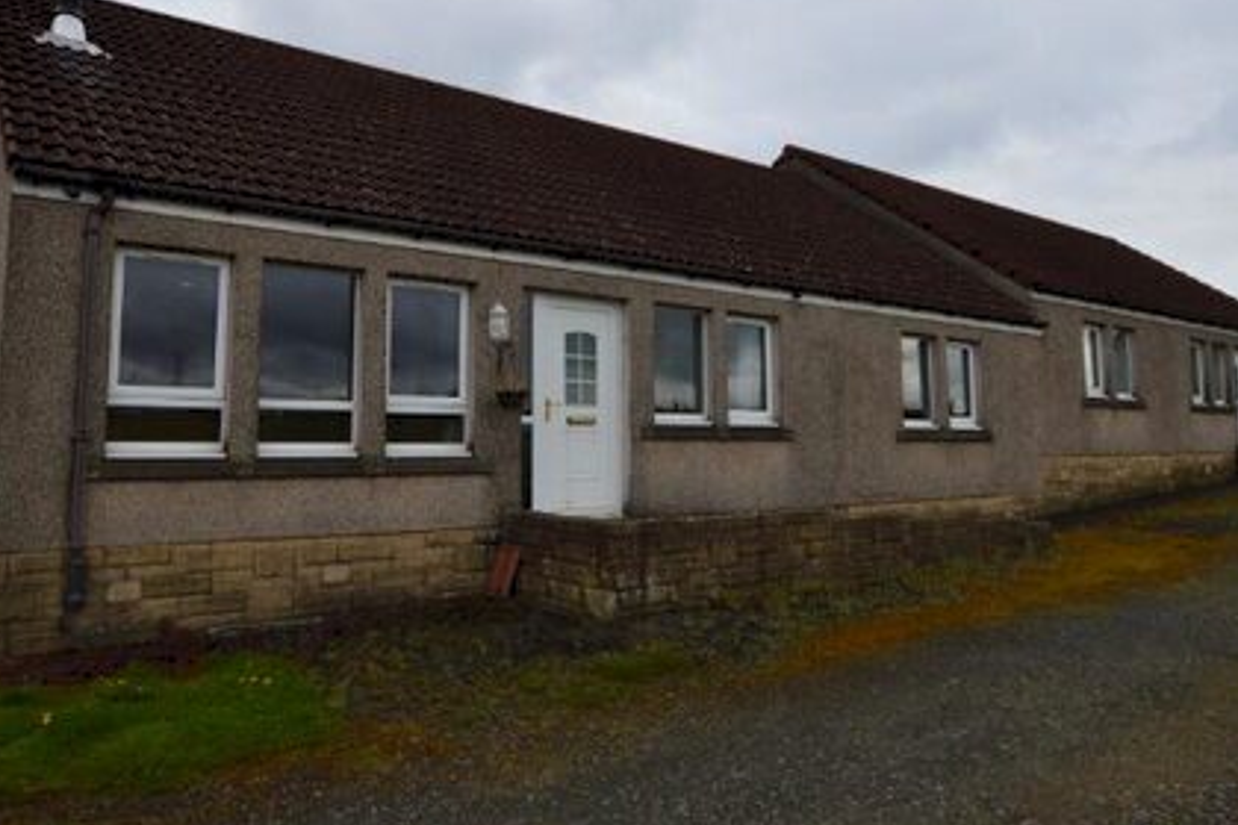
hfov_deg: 71.3
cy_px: 336
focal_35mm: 25
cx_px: 560
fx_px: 860
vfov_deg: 51.0
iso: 400
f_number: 10
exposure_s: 1/250
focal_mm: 10
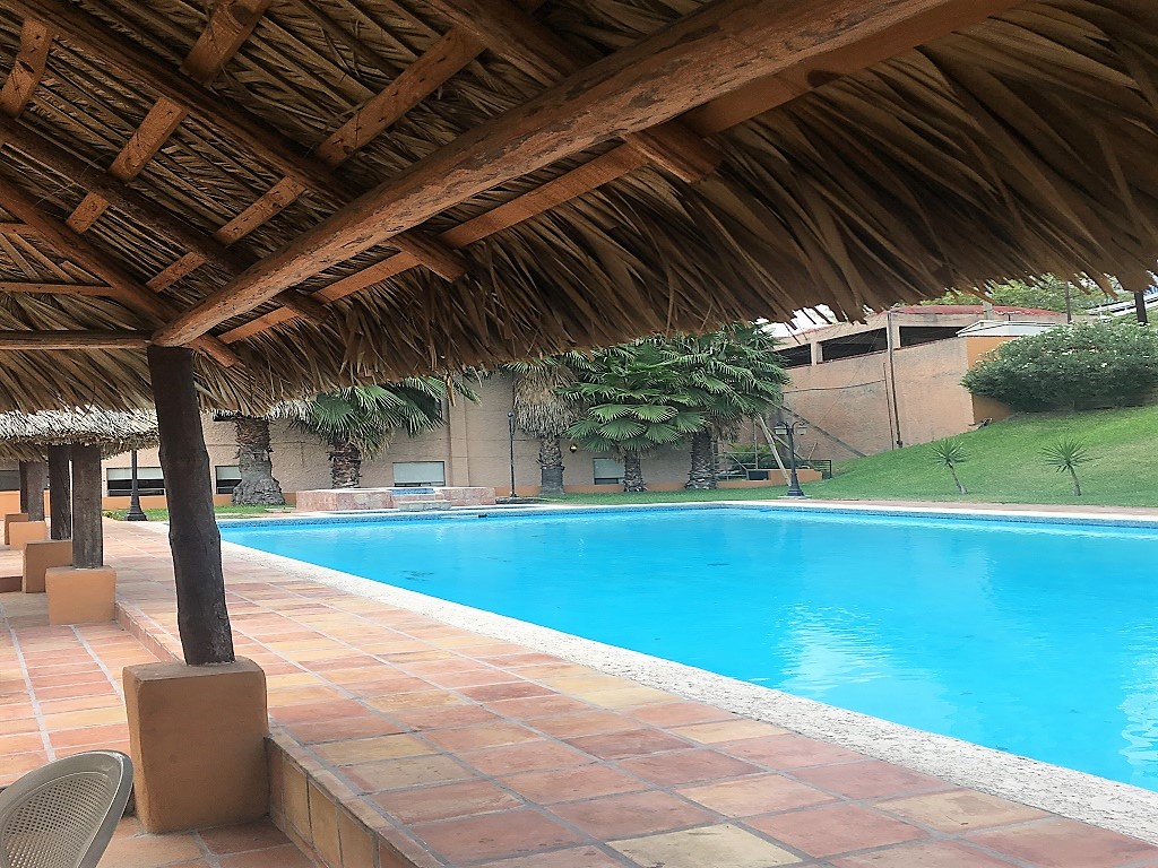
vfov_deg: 48.2
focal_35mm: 29
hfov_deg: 61.7
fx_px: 970
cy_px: 434
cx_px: 579
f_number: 2.2
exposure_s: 1/534
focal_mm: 4.15
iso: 25
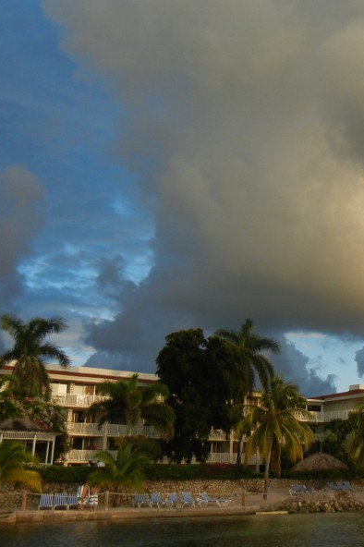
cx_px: 385
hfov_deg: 23.7
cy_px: 251
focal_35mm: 54
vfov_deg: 36.9
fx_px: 820
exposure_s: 1/331
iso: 160
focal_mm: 5.4
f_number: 3.5
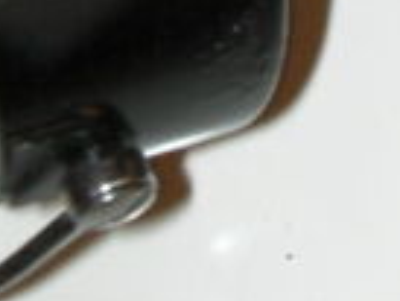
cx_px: 210
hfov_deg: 14.8
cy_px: -187
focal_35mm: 133
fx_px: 1538
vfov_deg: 10.7
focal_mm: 6.3
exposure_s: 1/30
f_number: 5.6
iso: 200
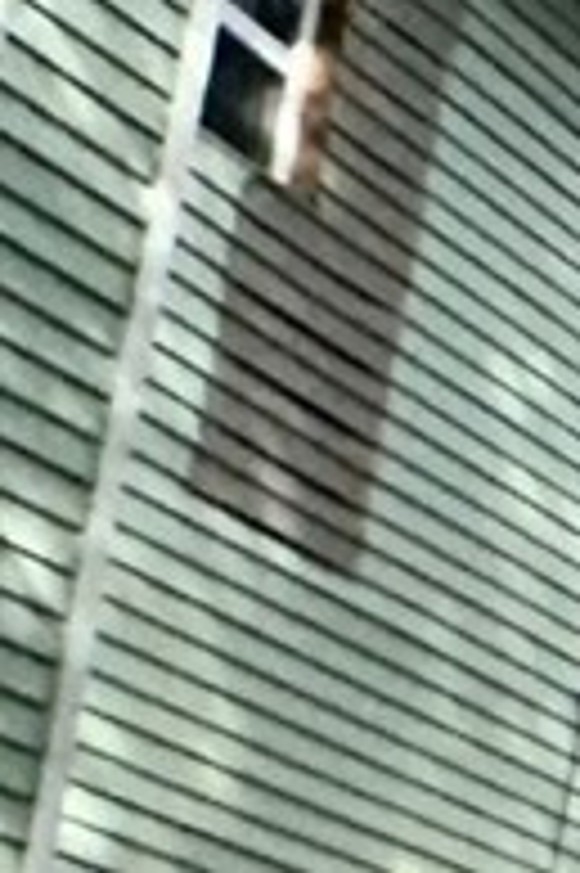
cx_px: 3696
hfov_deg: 4.9
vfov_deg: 13.0
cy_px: 1053
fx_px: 3728
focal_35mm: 154
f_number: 2.2
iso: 32
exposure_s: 1/1024
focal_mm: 2.22
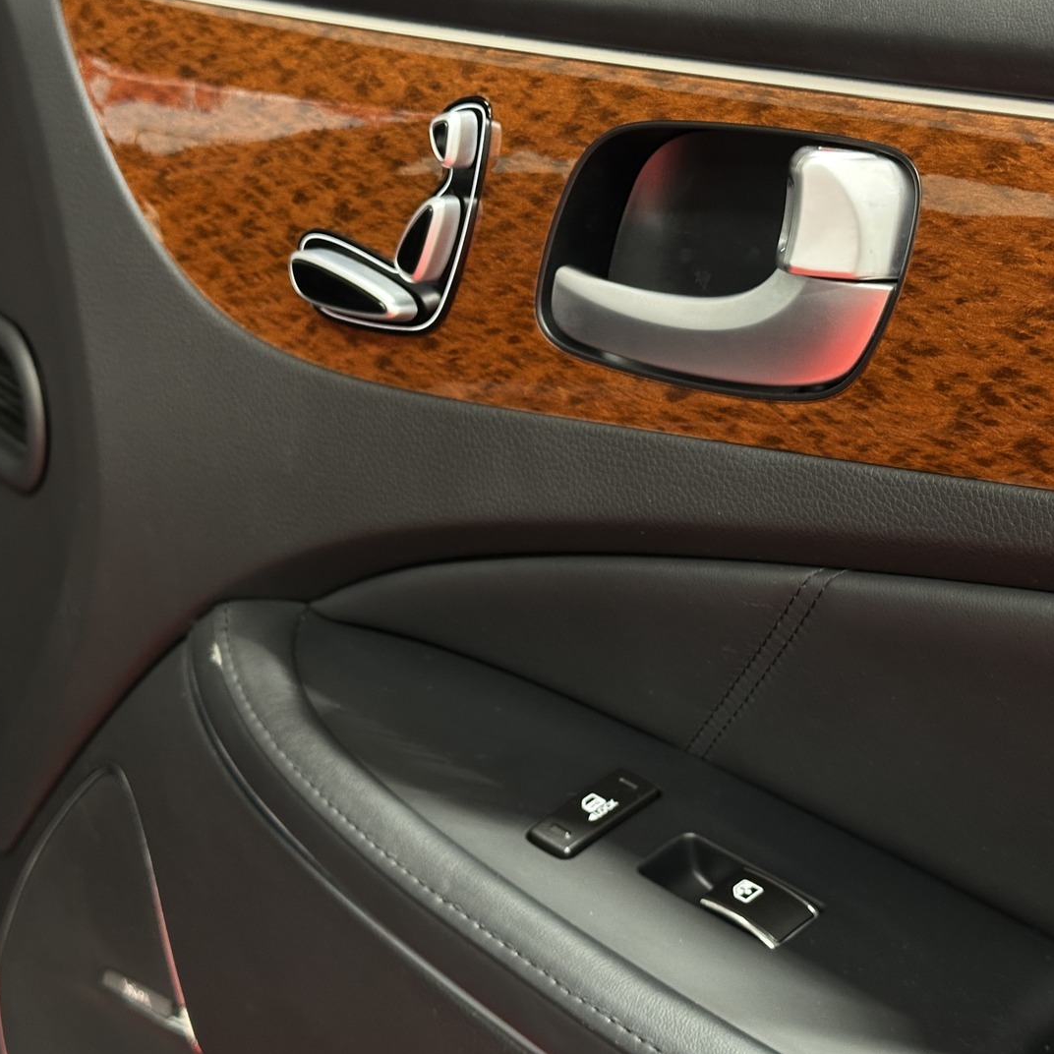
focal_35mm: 57
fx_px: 1964
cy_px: 527
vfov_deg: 30.0
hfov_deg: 30.0
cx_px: 600
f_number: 1.78
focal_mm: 6.86
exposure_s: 1/33
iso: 200
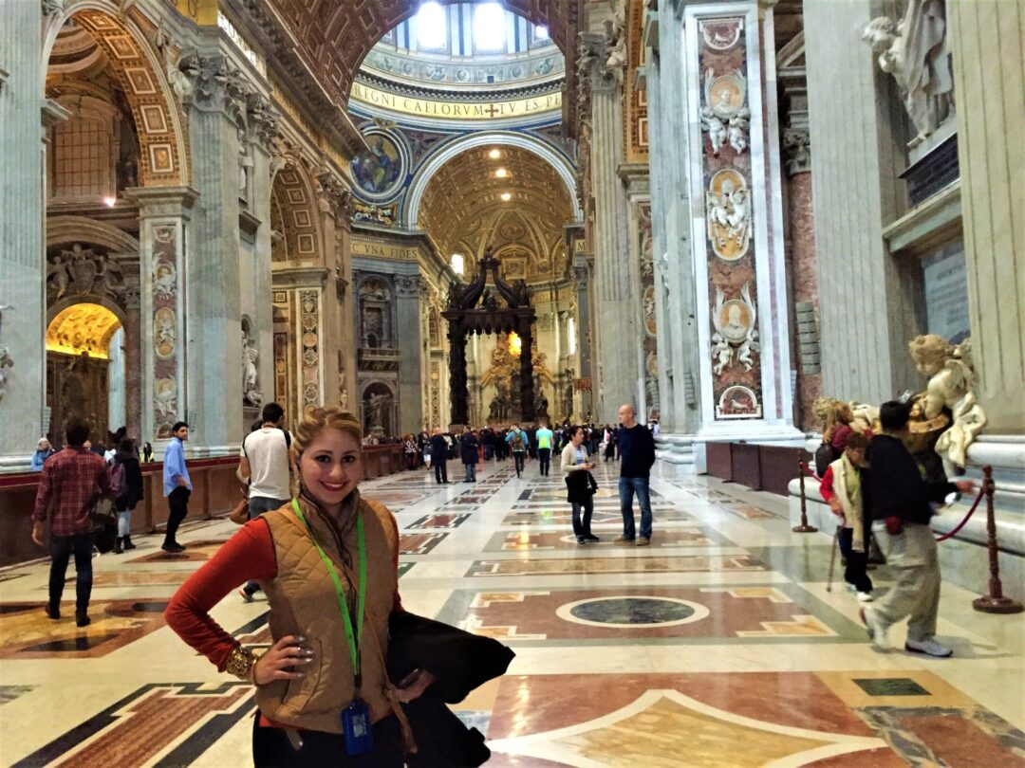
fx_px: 859
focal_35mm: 29
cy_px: 384
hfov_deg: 61.7
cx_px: 512
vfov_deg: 48.2
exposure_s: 1/17
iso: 500
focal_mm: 4.15
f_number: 2.2
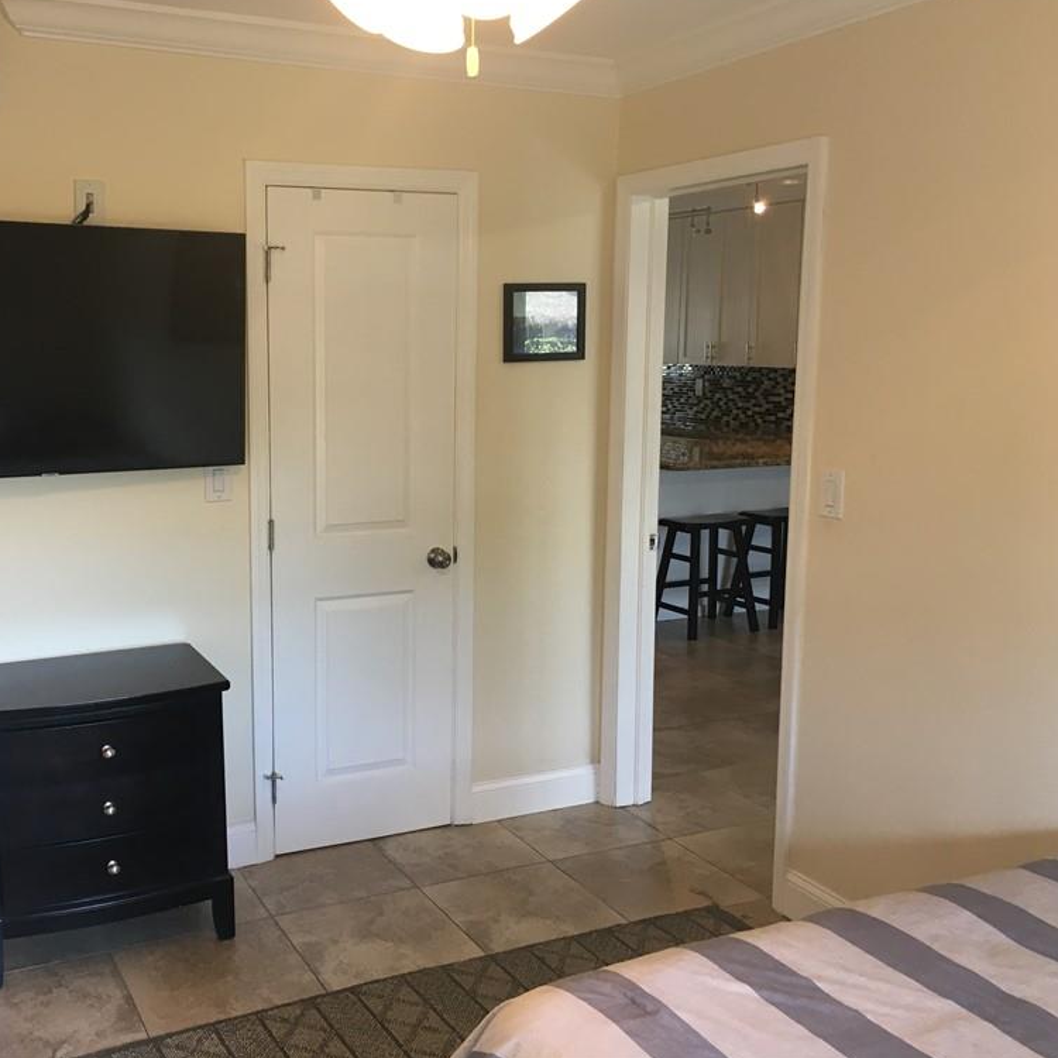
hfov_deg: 46.6
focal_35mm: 35
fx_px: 1210
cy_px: 522
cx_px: 371
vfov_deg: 47.2
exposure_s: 1/30
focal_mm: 4.15
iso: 64
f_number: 2.2
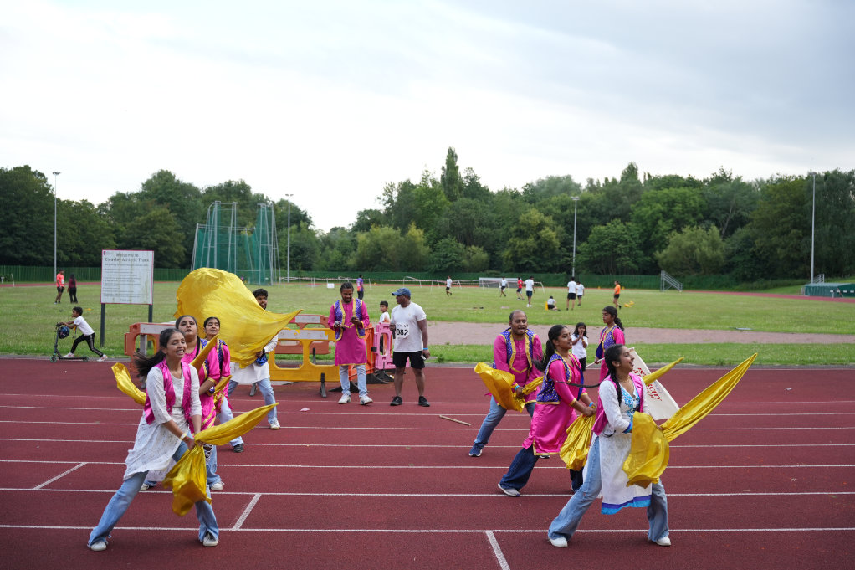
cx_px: 428
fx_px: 997
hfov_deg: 46.4
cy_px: 285
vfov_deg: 31.9
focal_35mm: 42
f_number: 2.8
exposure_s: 1/500
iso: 250
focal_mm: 42
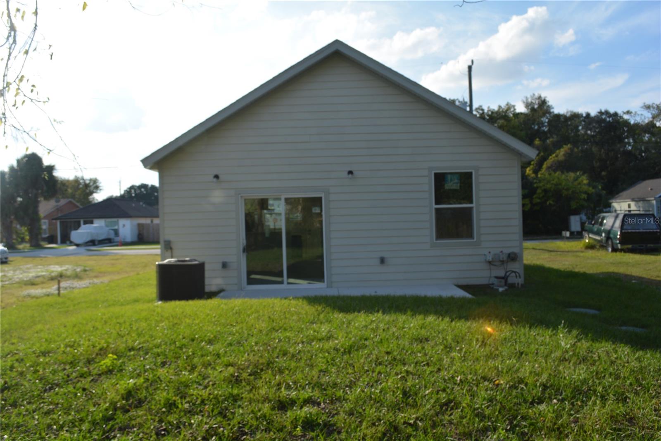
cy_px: 220
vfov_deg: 43.6
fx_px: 551
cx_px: 330
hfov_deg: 61.9
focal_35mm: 30
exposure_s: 1/250
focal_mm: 20
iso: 125
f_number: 8
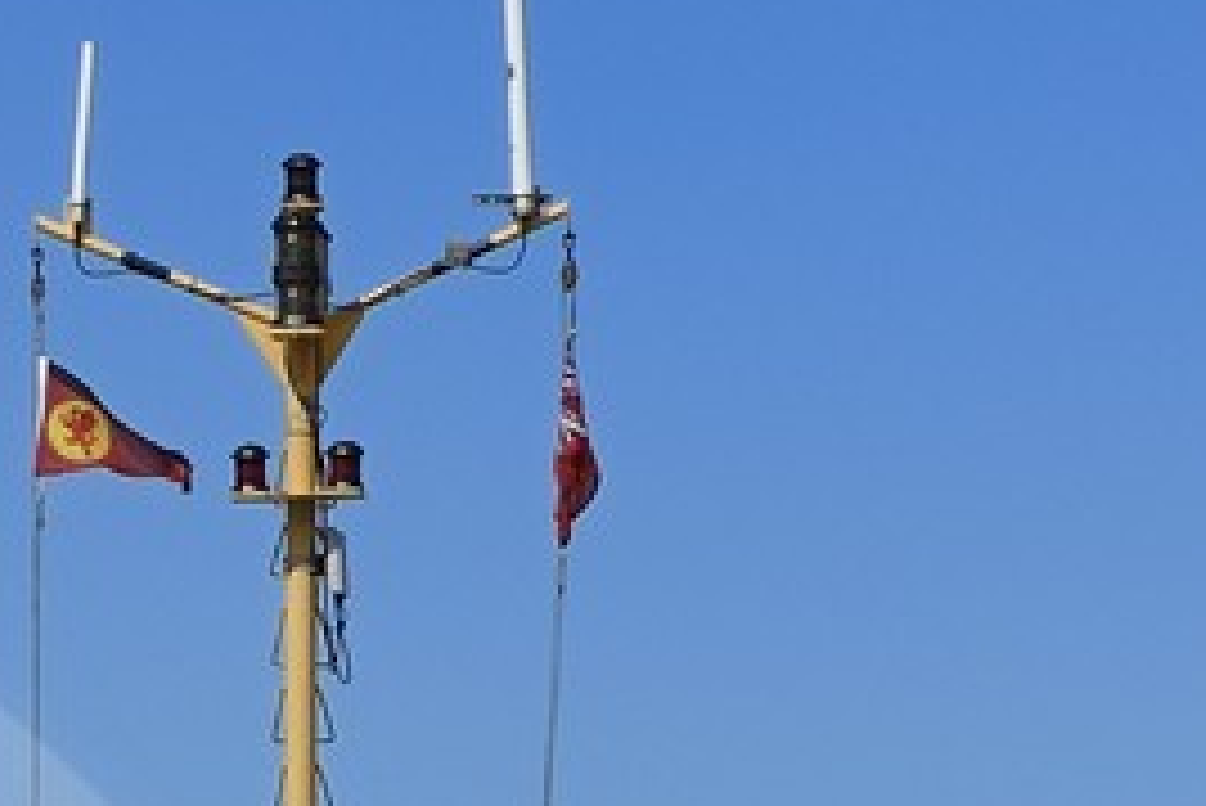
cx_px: -1184
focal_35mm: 447
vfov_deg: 3.0
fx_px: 14982
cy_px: 2148
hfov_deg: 4.5
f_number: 14
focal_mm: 75
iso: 200
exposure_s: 1/320
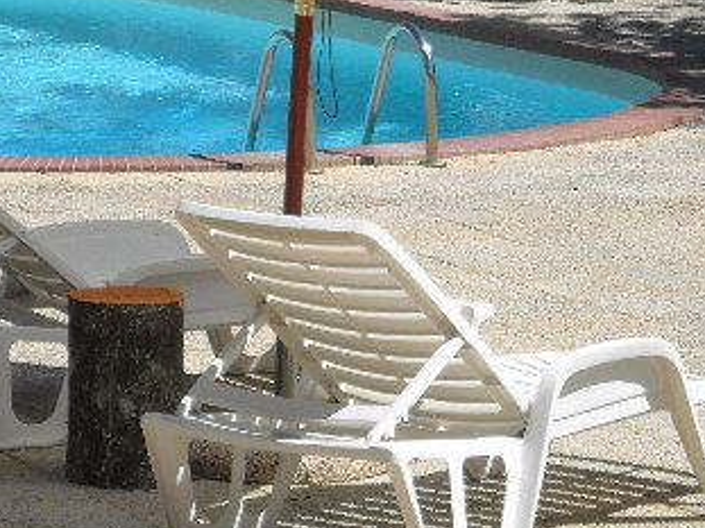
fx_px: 4499
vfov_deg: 6.7
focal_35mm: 221
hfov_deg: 9.0
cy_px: 79
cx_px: 322
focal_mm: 15.4
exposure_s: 1/1000
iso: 100
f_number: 4.3
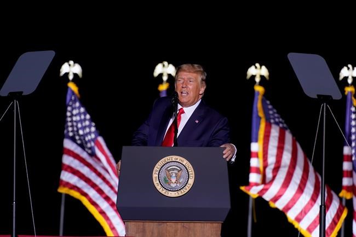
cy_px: 118
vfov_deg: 3.4
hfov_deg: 5.2
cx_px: 178
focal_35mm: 400
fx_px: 3954
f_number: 5.6
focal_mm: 400
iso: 1600
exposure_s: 1/400
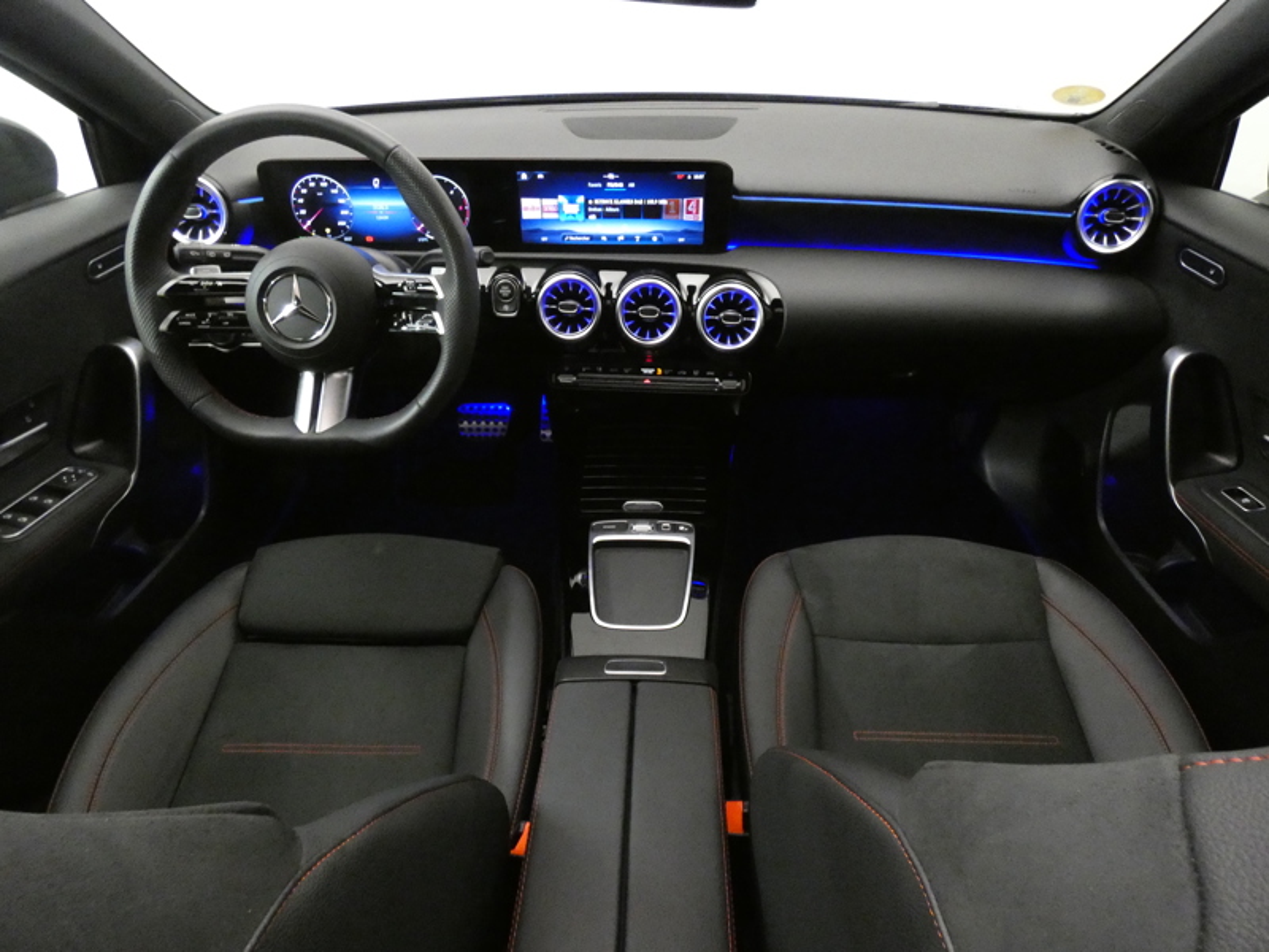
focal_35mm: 20
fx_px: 733
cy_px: 476
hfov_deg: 81.7
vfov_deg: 66.0
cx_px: 634
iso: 1600
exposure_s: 1/20
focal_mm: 3.6
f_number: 2.8
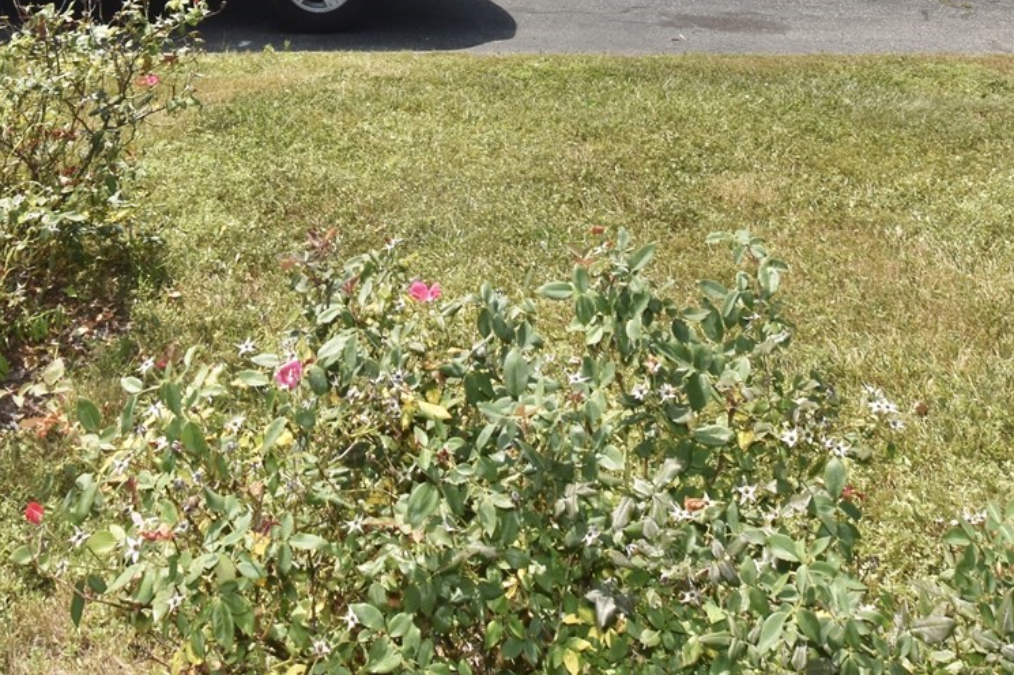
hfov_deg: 43.1
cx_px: 404
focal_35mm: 45
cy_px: -223
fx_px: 1277
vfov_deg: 25.2
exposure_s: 1/200
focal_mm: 11
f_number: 11
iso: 100
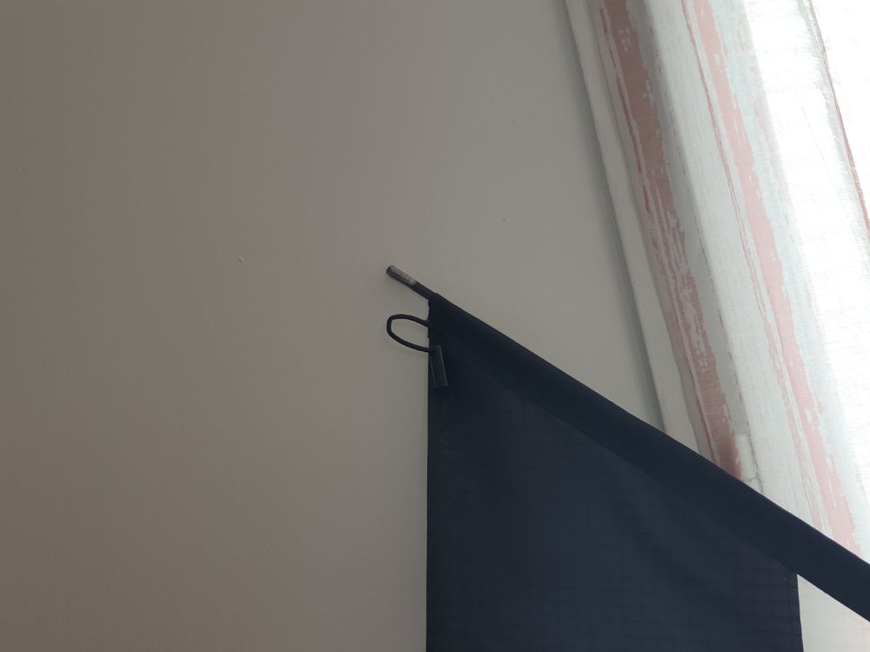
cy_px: 326
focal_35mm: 52
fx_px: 1307
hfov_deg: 36.8
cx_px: 435
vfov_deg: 28.0
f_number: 2.4
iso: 100
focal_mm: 6
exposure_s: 1/33
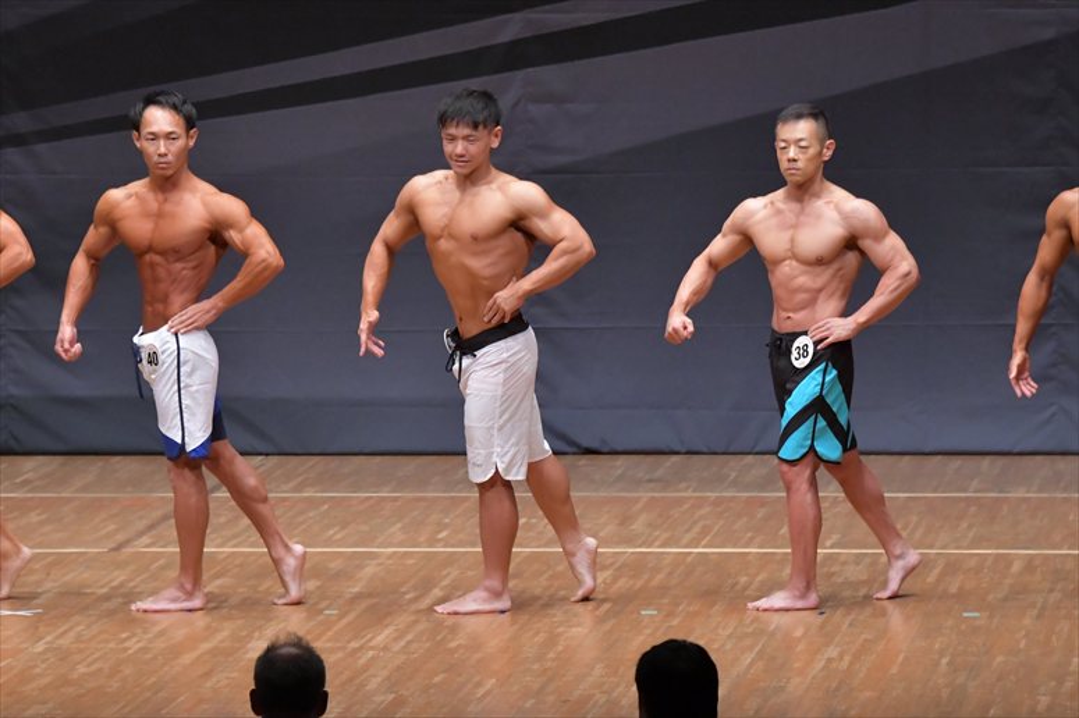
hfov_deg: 8.6
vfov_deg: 5.7
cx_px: 540
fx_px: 7190
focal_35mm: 240
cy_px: 359
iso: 6400
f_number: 5.6
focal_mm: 160
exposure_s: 1/400
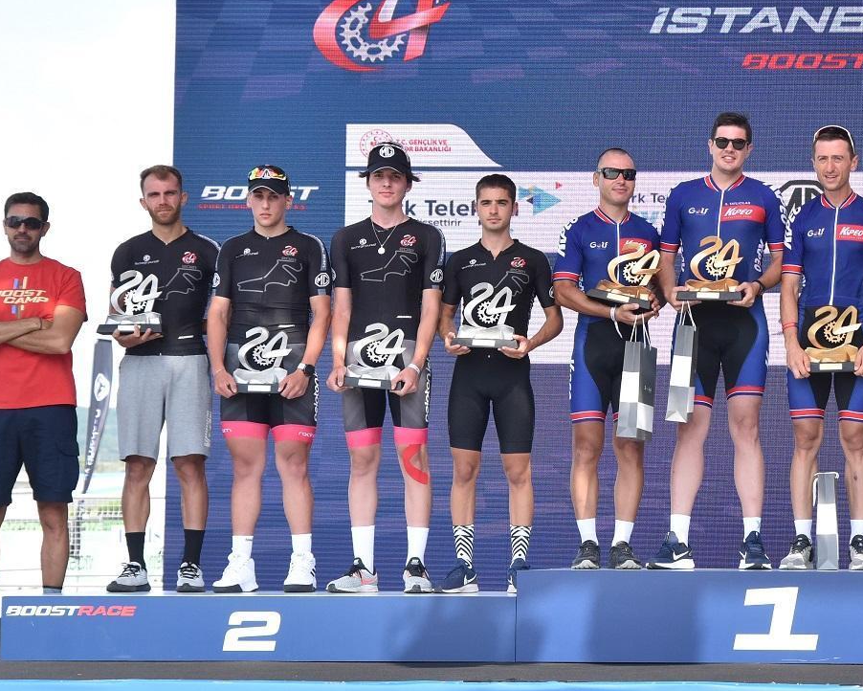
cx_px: 846
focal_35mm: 112
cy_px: 381
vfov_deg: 13.8
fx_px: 2861
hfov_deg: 16.8
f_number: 5
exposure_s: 1/3200
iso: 1600
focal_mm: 52
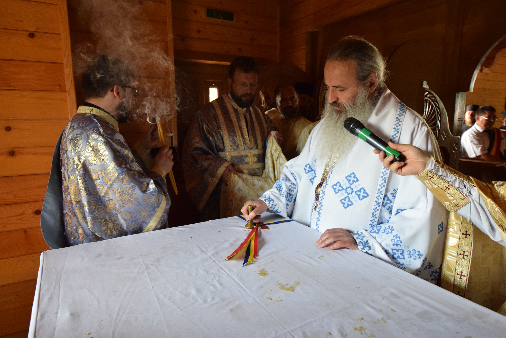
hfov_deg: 77.3
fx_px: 316
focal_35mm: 22
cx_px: 253
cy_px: 169
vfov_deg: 56.2
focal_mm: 15
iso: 1600
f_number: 4
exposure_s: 1/200
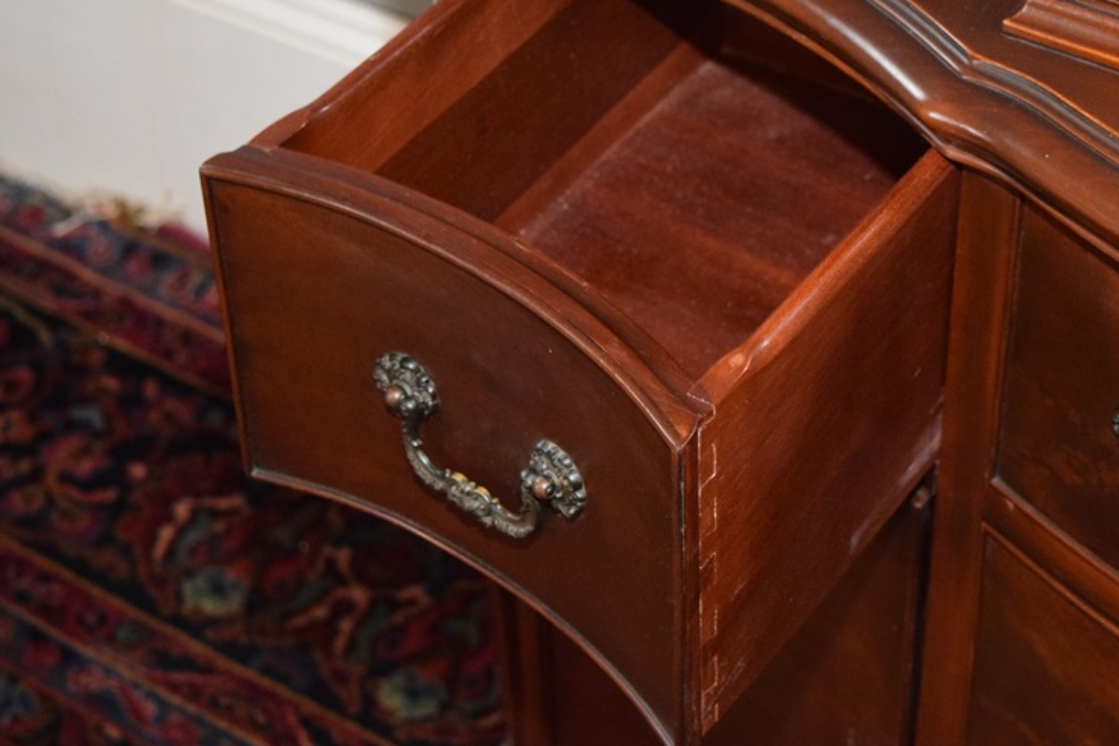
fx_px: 2850
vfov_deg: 14.9
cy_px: 327
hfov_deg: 22.2
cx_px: 640
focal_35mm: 92
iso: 3200
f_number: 5
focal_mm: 45
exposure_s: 1/60
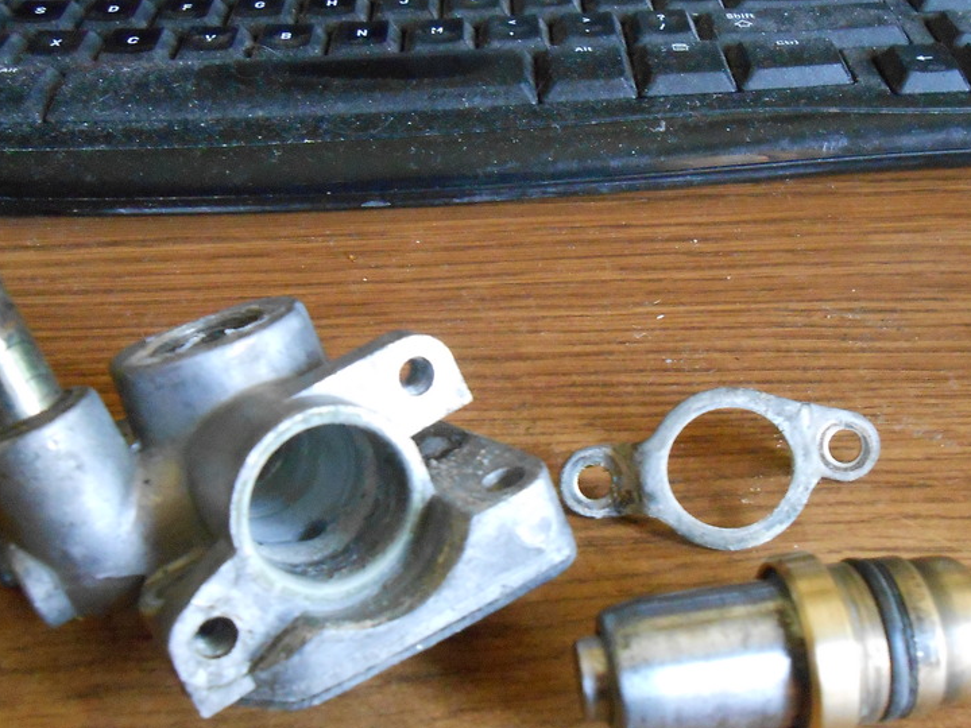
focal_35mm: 37
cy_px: 413
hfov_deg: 50.0
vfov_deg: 38.6
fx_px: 1038
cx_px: 557
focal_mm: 4.6
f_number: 3.5
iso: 800
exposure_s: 1/5
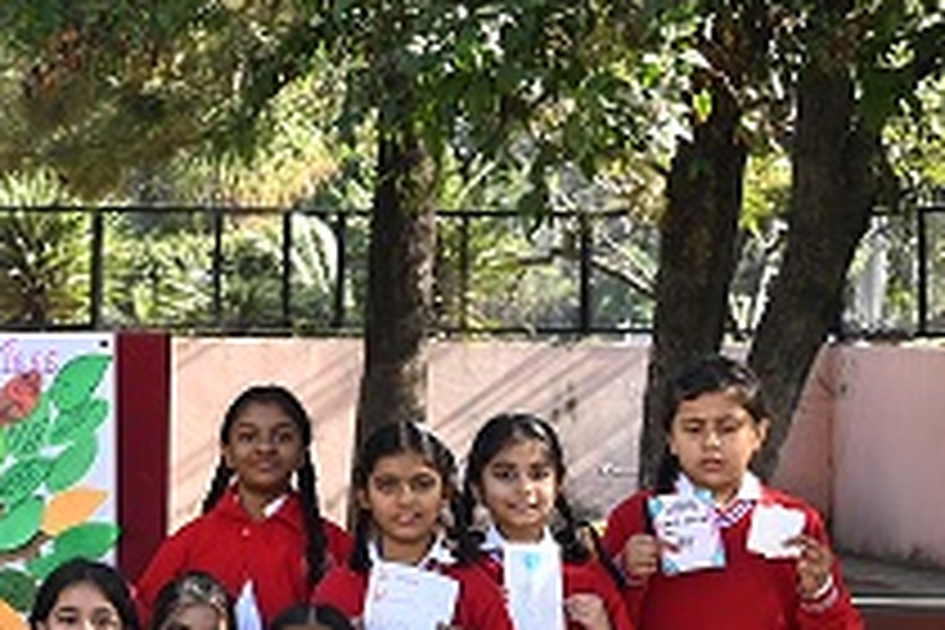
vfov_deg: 9.3
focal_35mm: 147
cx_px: -536
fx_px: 3858
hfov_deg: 13.1
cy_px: 522
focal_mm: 41
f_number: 5
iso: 320
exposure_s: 1/250
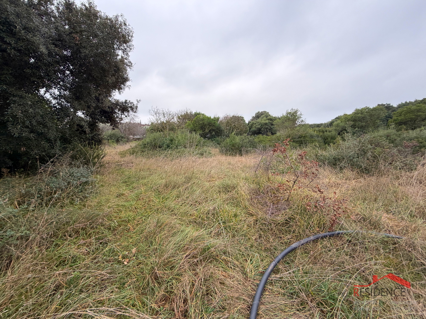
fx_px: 172
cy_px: 160
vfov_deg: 85.7
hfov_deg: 102.1
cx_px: 213
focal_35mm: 14
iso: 80
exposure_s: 1/121
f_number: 2.2
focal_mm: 2.22
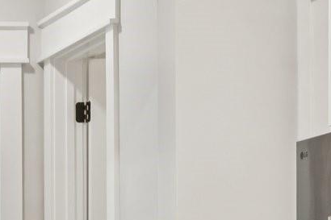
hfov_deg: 9.5
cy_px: 337
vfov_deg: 7.1
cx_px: -493
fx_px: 1746
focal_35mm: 190
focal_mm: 38
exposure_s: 1/13
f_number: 7.1
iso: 160
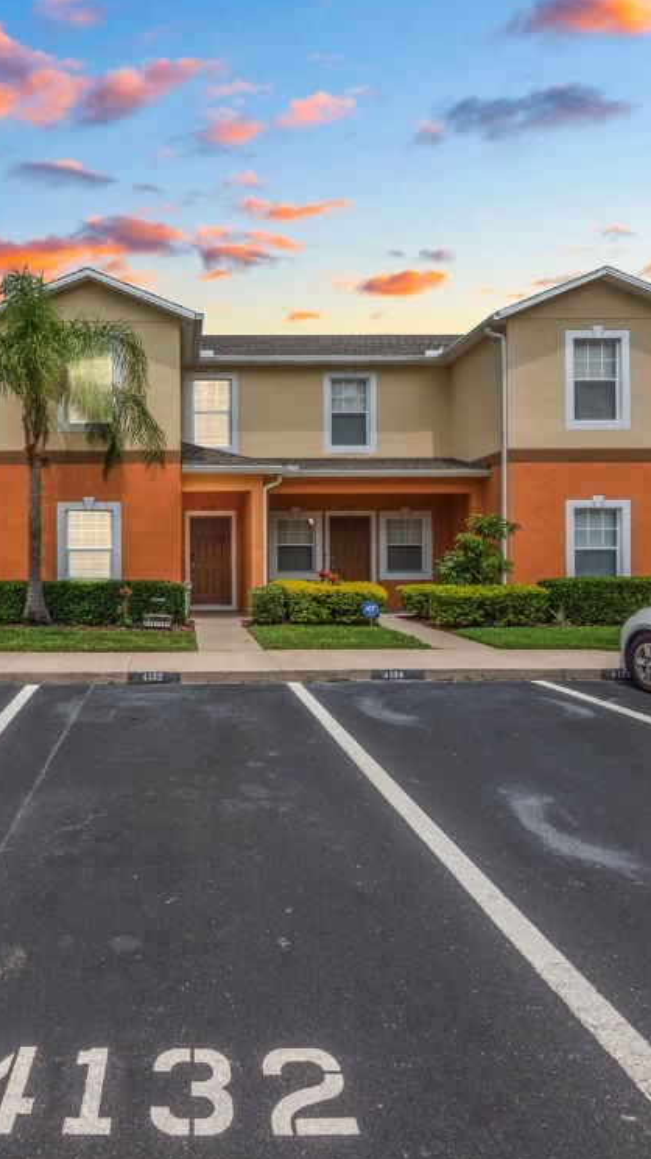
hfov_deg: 51.8
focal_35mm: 21
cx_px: 182
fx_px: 645
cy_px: 569
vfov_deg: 83.9
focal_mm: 7
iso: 250
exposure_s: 1/250
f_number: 13
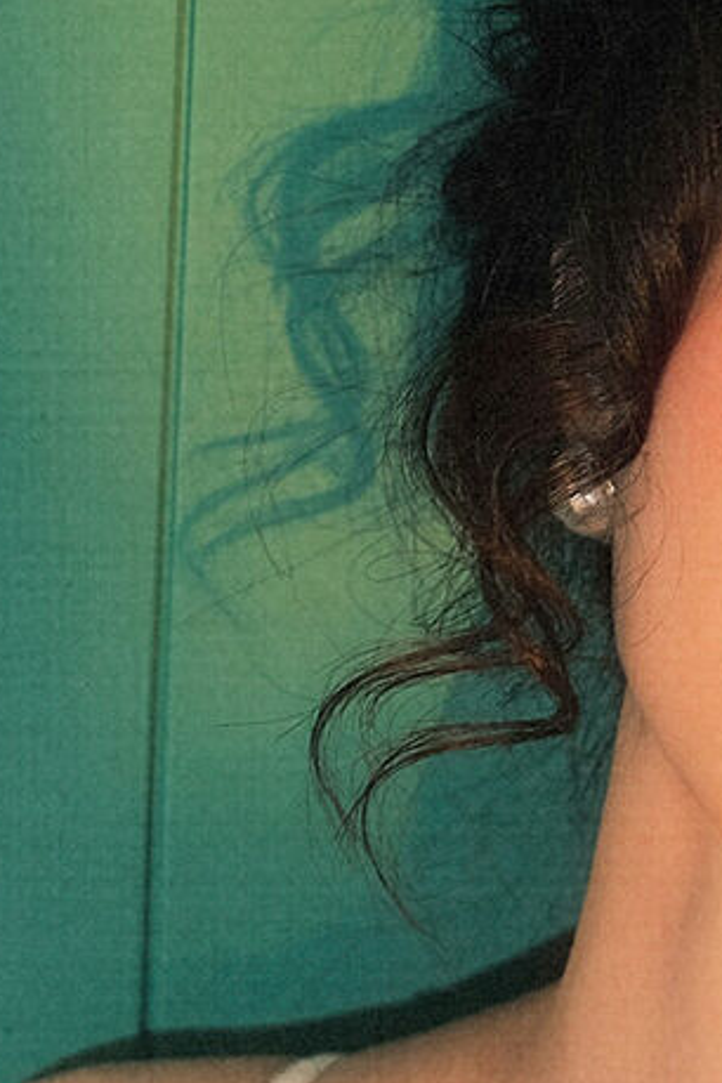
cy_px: 1249
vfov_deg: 7.2
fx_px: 8573
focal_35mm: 285
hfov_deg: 4.8
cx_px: 807
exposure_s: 1/30
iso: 160
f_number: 2.8
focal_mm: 55
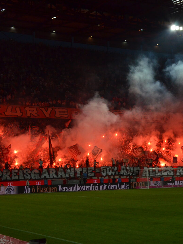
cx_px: 99
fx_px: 529
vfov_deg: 26.0
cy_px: 122
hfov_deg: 19.6
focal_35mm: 75
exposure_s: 1/640
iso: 1600
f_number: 13
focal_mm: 34
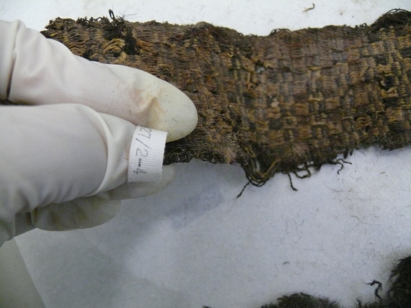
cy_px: 154
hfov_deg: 52.6
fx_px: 416
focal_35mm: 35
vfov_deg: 40.7
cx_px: 206
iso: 800
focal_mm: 7.4
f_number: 2.8
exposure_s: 1/20
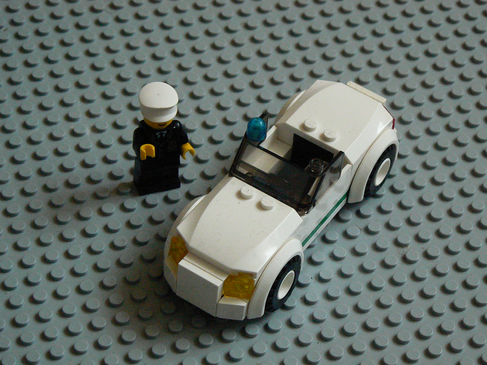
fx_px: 1646
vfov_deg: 12.7
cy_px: 182
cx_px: 244
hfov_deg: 16.8
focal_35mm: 117
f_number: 3.2
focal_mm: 19.5
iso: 400
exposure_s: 1/50
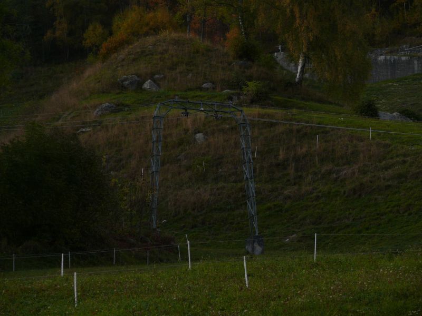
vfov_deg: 6.7
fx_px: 2694
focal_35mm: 221
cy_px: 158
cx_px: 211
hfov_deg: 9.0
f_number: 4
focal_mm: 46.6
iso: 100
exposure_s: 1/250
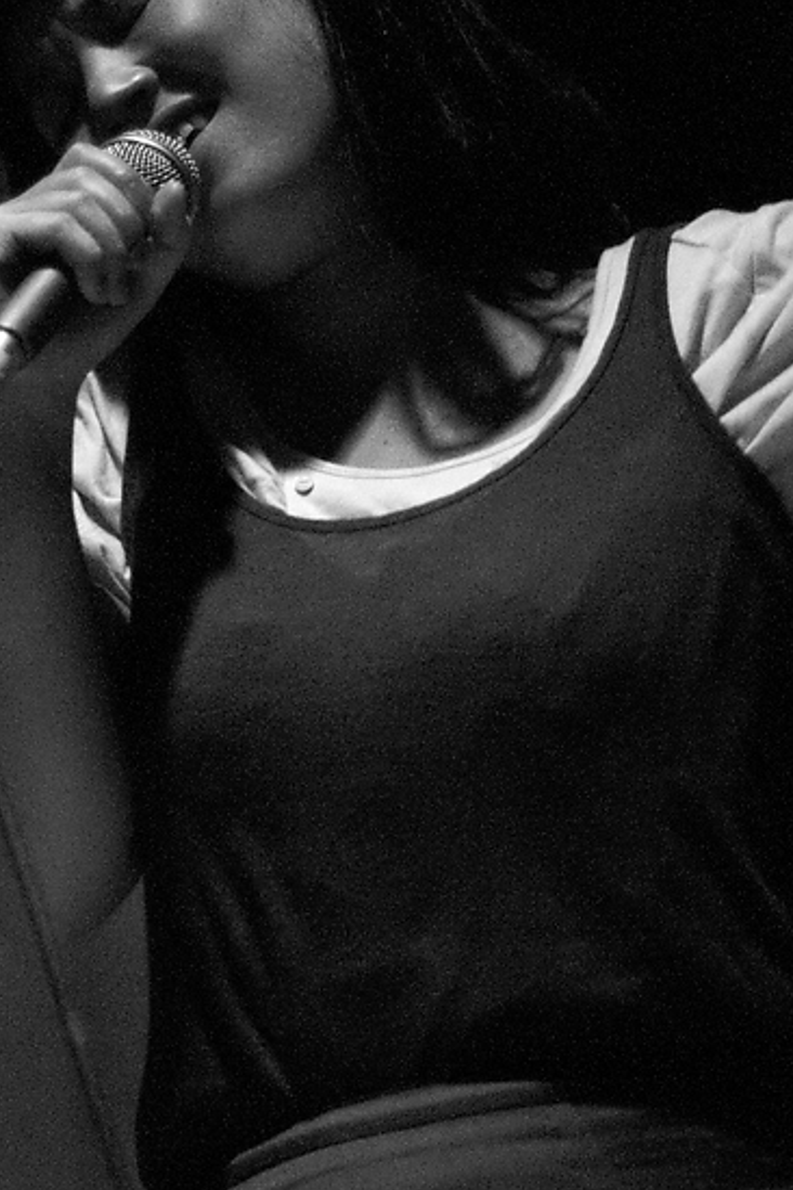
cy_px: 522
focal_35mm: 123
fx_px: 4064
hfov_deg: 11.1
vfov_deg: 16.6
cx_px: 160
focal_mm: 50
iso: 1600
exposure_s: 1/80
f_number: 1.4
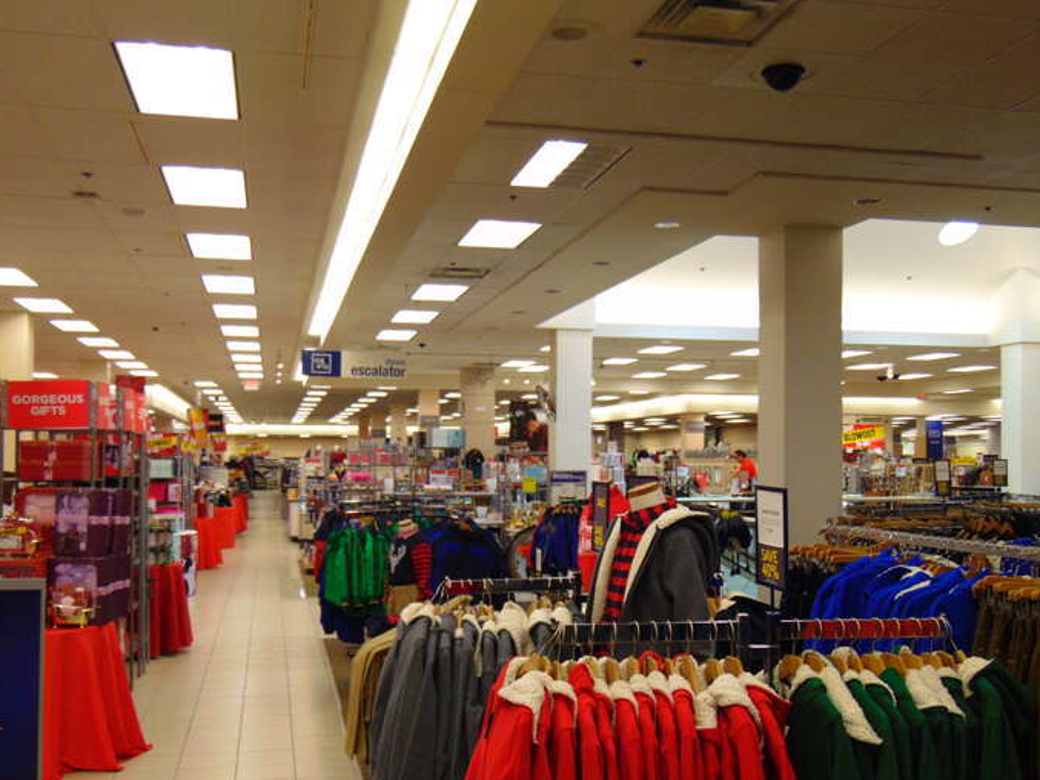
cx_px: 532
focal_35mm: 39
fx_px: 1172
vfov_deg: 36.8
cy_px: 438
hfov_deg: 47.9
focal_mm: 5.8
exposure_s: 1/30
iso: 100
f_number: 3.2
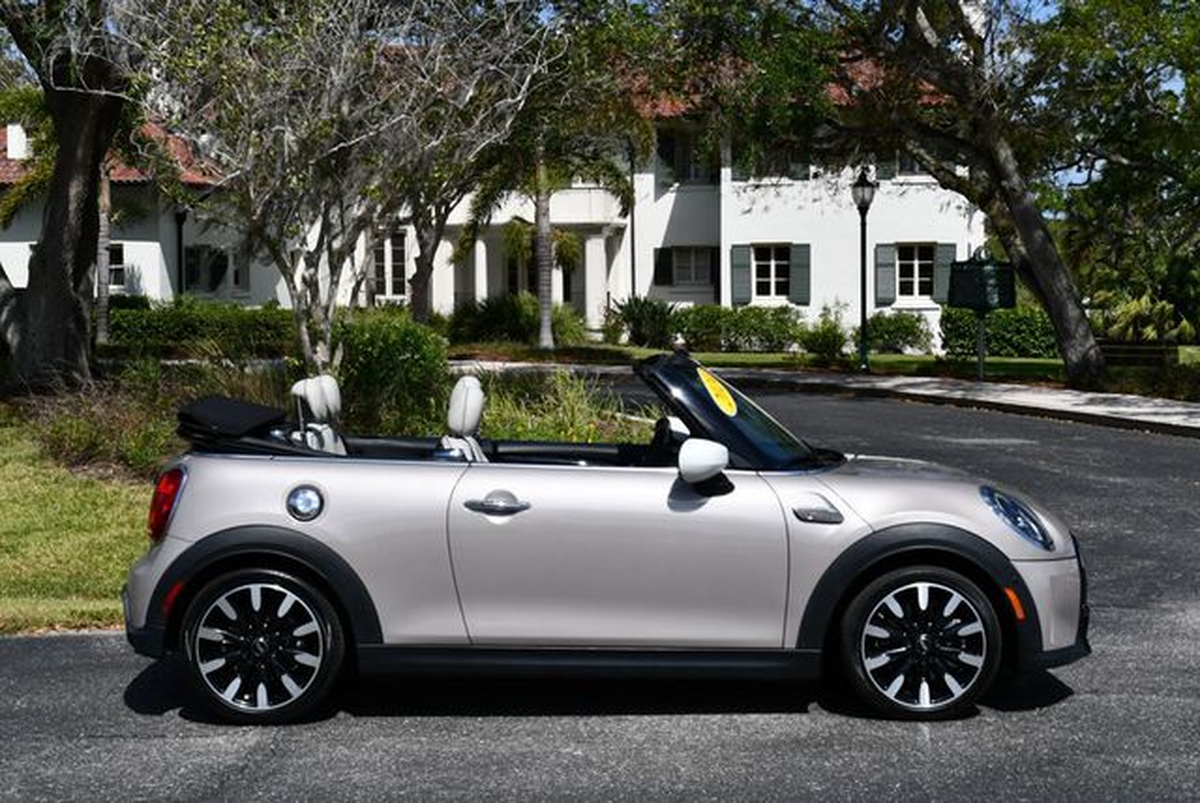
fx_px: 2002
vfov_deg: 22.7
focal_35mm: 60
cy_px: 402
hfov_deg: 33.4
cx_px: 600
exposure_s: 1/320
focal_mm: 30
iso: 100
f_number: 9
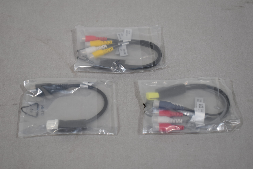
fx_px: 474
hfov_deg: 29.9
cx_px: 126
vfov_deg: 20.2
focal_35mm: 68
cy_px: 84
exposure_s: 1/125
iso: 400
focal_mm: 45
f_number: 5.6
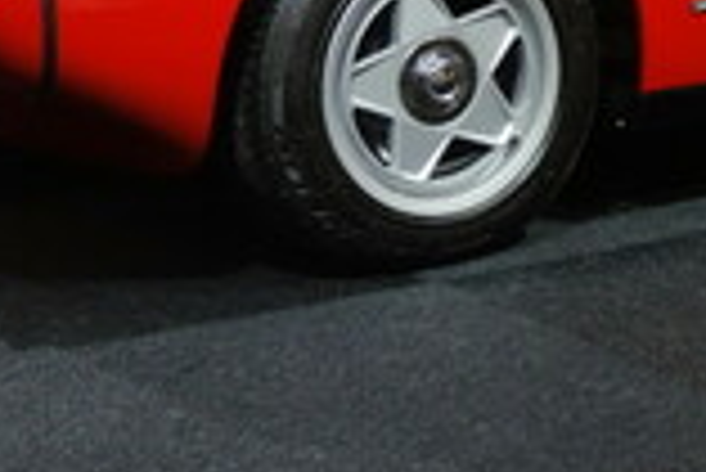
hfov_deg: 13.0
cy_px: -229
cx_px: 868
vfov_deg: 8.8
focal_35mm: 153
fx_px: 3003
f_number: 2.8
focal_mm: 14.75
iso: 640
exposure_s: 1/50
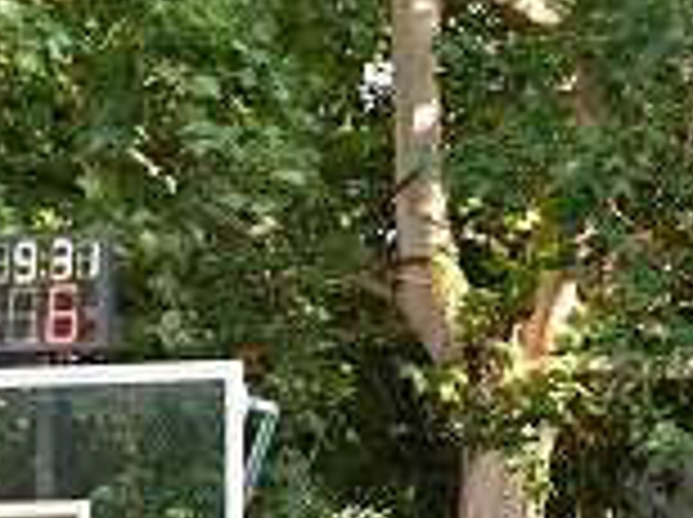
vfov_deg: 5.3
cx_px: -238
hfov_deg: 7.1
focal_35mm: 276
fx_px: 5517
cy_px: 854
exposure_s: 1/160
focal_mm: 70
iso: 400
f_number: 4
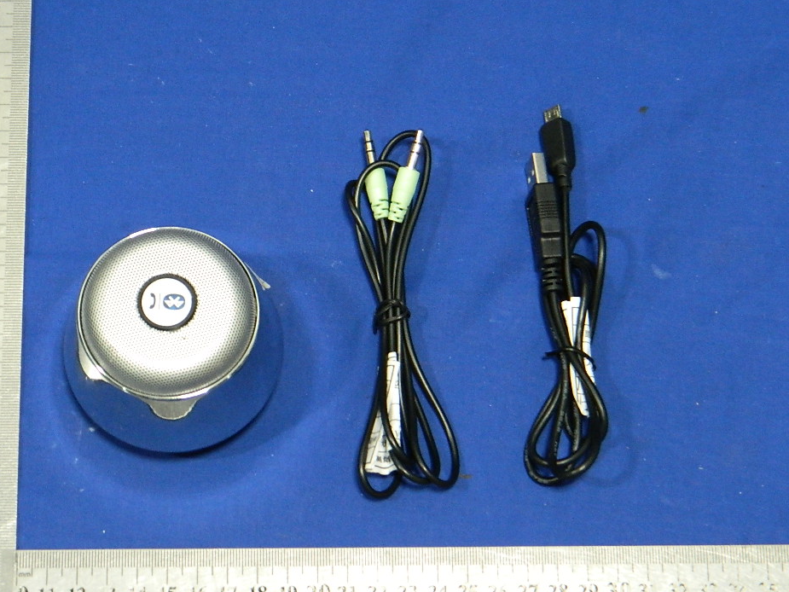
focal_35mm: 114
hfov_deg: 17.3
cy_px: 286
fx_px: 2599
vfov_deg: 13.0
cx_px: 366
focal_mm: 18.6
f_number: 4.5
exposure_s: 1/4
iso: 400
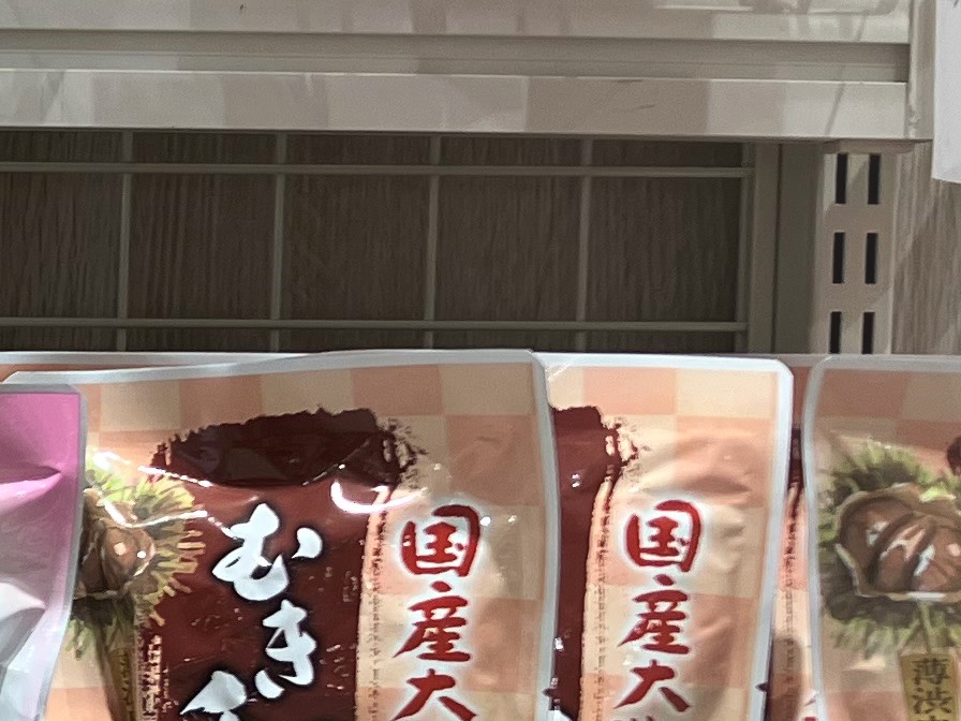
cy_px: 722
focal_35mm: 126
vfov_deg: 11.6
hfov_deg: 14.6
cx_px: -463
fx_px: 3498
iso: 50
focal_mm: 3.99
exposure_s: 1/120
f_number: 1.8
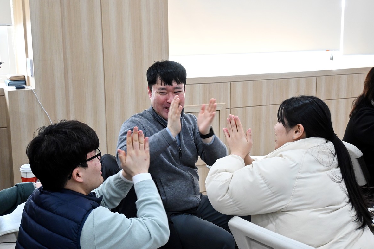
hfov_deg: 38.7
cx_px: 190
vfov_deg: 26.3
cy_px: 132
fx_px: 532
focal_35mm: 51
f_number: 5
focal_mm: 31.5
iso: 1800
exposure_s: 1/125
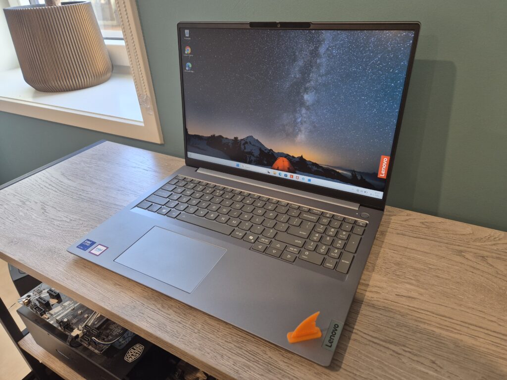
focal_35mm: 23
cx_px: 254
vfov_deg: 58.9
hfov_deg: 73.9
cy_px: 190
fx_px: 337
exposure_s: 1/100
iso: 160
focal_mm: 5.4
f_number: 1.8
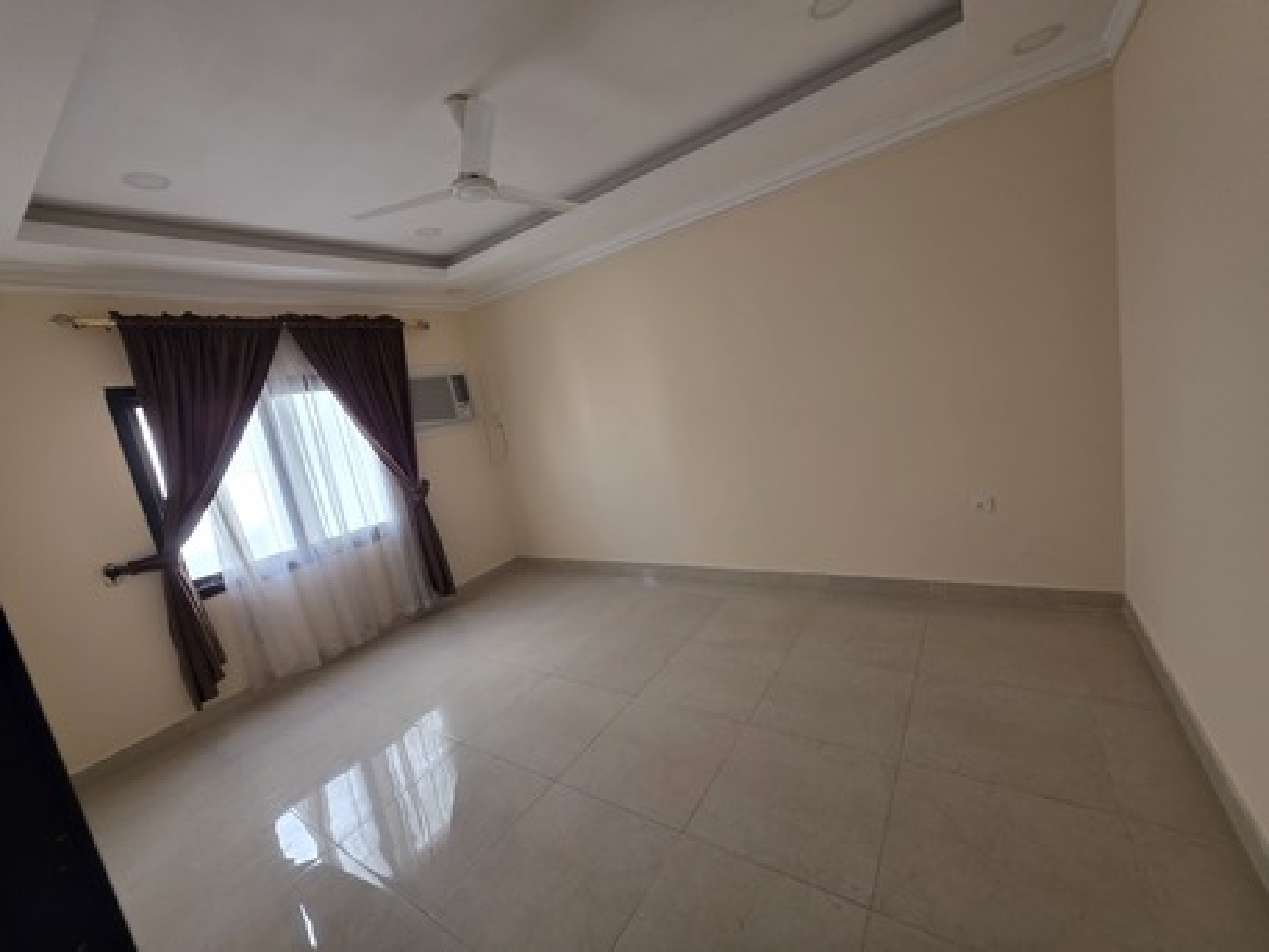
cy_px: 476
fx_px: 477
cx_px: 634
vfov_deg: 89.9
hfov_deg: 106.2
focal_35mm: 13
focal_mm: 2.2
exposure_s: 1/50
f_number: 1.9
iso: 160
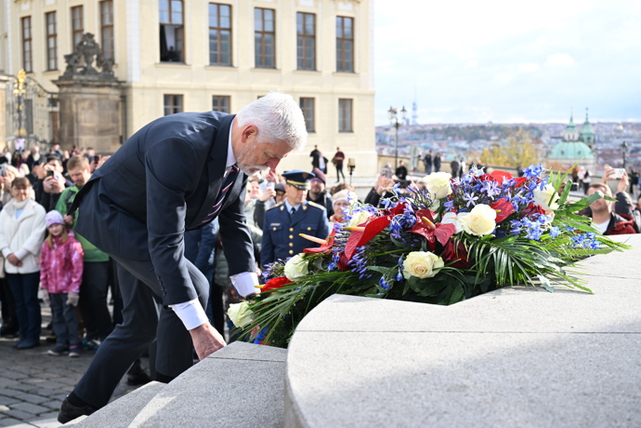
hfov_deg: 40.3
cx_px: 320
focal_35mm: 49
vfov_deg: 27.5
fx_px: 872
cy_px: 214
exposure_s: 1/1600
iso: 1000
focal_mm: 49
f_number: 5
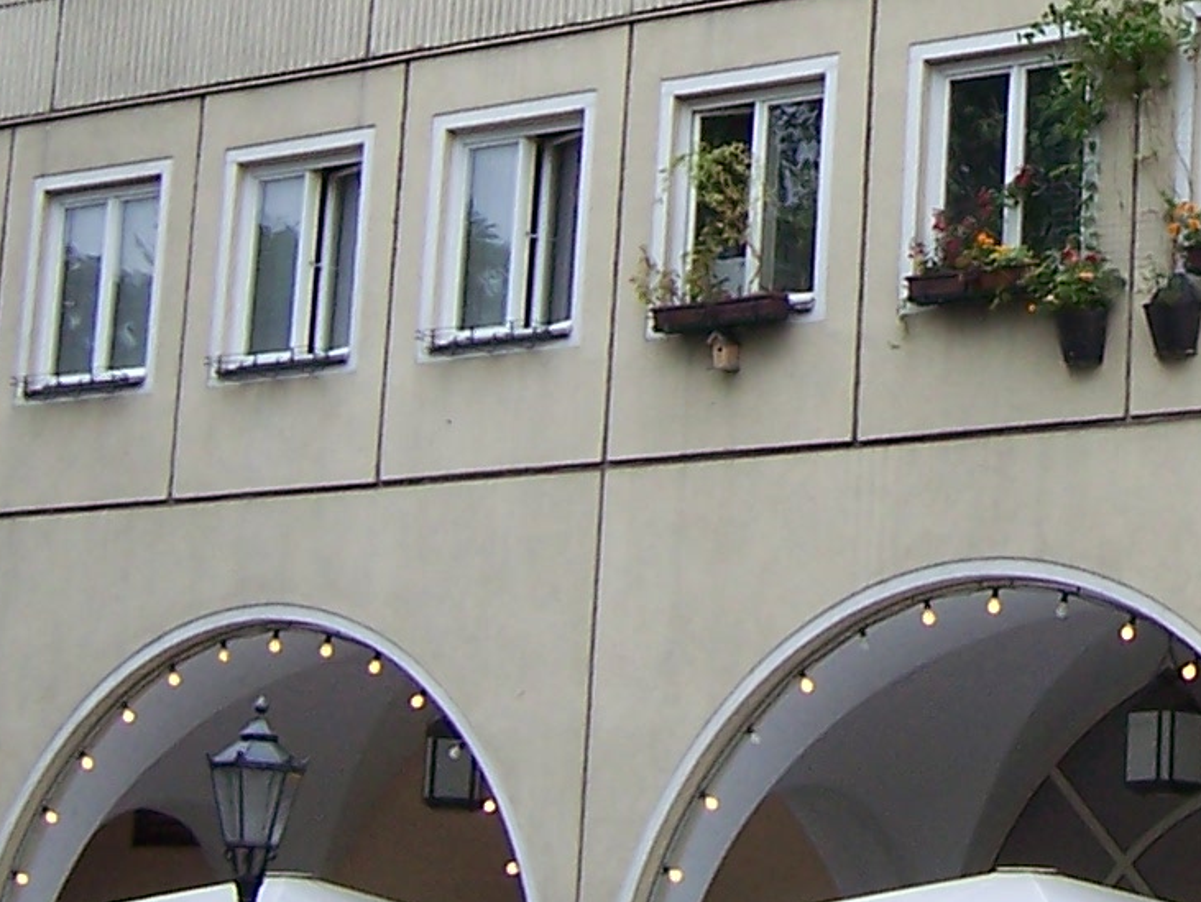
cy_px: -145
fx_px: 4374
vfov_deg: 11.6
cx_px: 1342
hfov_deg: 15.2
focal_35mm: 126
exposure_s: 1/350
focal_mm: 6
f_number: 3
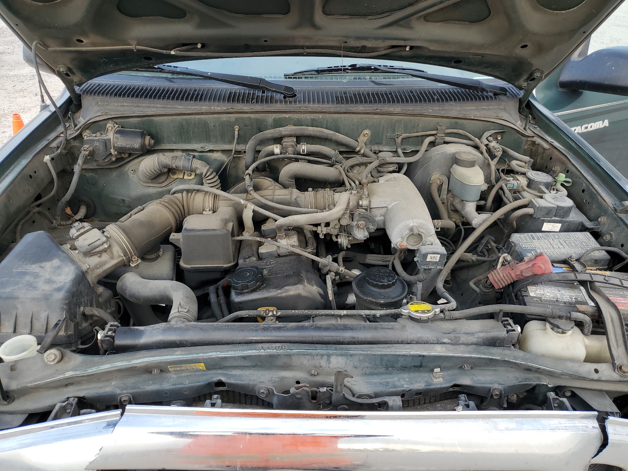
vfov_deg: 53.1
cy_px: 236
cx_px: 314
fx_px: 472
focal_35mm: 26
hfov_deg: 67.3
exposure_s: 1/345
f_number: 1.5
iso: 50
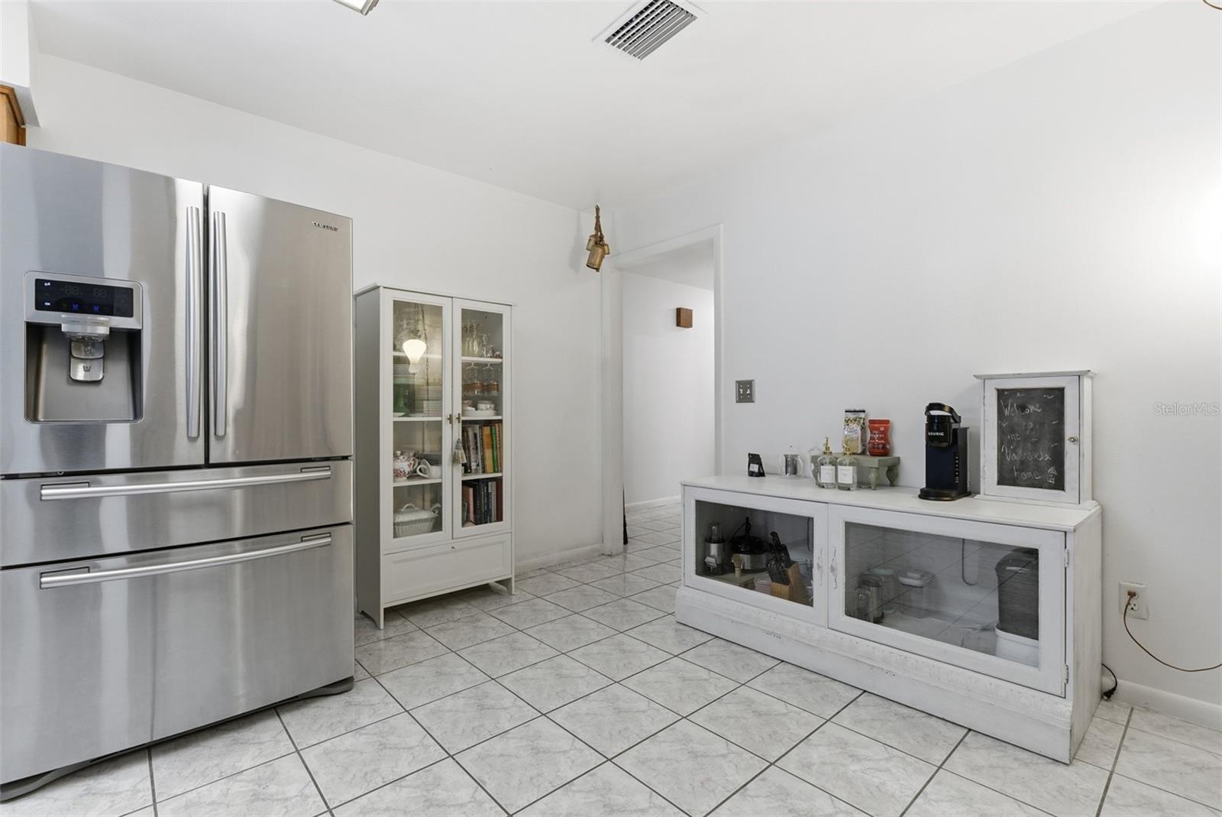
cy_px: 408
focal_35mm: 16
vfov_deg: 73.8
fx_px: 543
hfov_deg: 96.7
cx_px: 611
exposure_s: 1/30
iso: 400
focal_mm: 16
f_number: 9
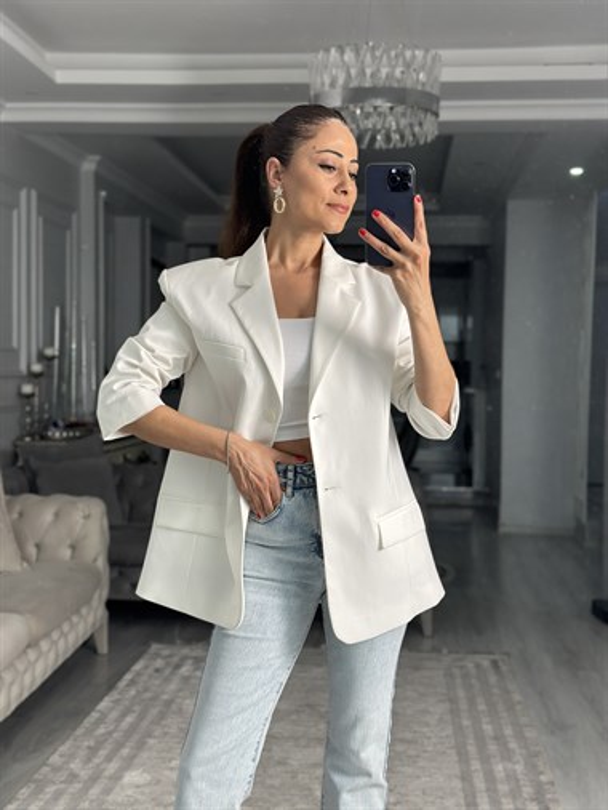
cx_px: 304
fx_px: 1123
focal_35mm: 48
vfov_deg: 39.6
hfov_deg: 30.3
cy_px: 405
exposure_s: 1/100
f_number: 1.78
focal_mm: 6.86
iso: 100
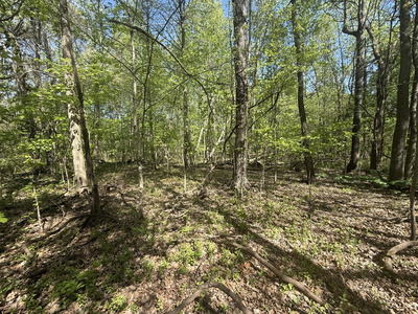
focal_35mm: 14
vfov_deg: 85.7
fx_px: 169
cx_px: 209
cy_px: 157
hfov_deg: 102.1
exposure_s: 1/510
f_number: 2.2
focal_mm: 2.22
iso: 50
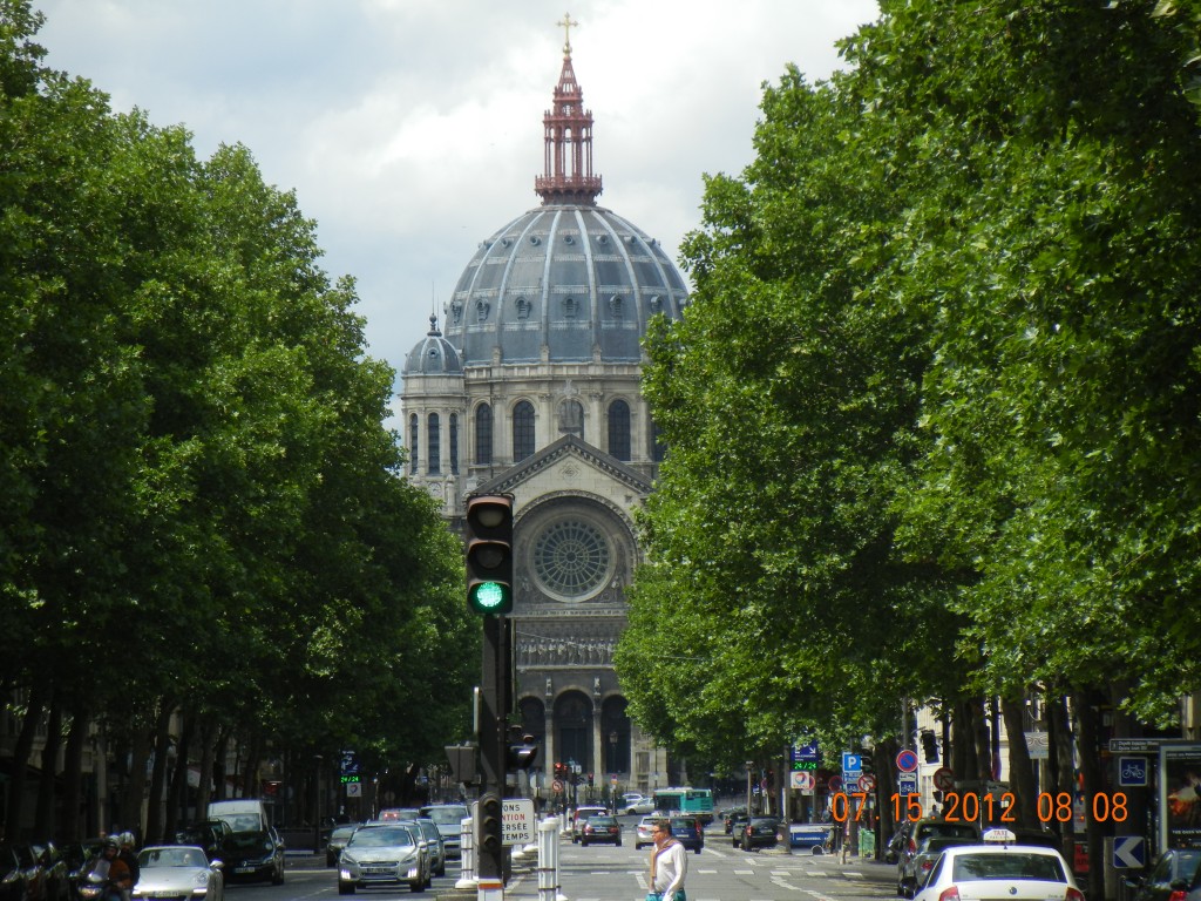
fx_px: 7945
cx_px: 600
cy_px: 450
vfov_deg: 6.5
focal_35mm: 229
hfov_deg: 8.6
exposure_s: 1/663
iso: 160
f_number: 4.8
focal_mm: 41.2
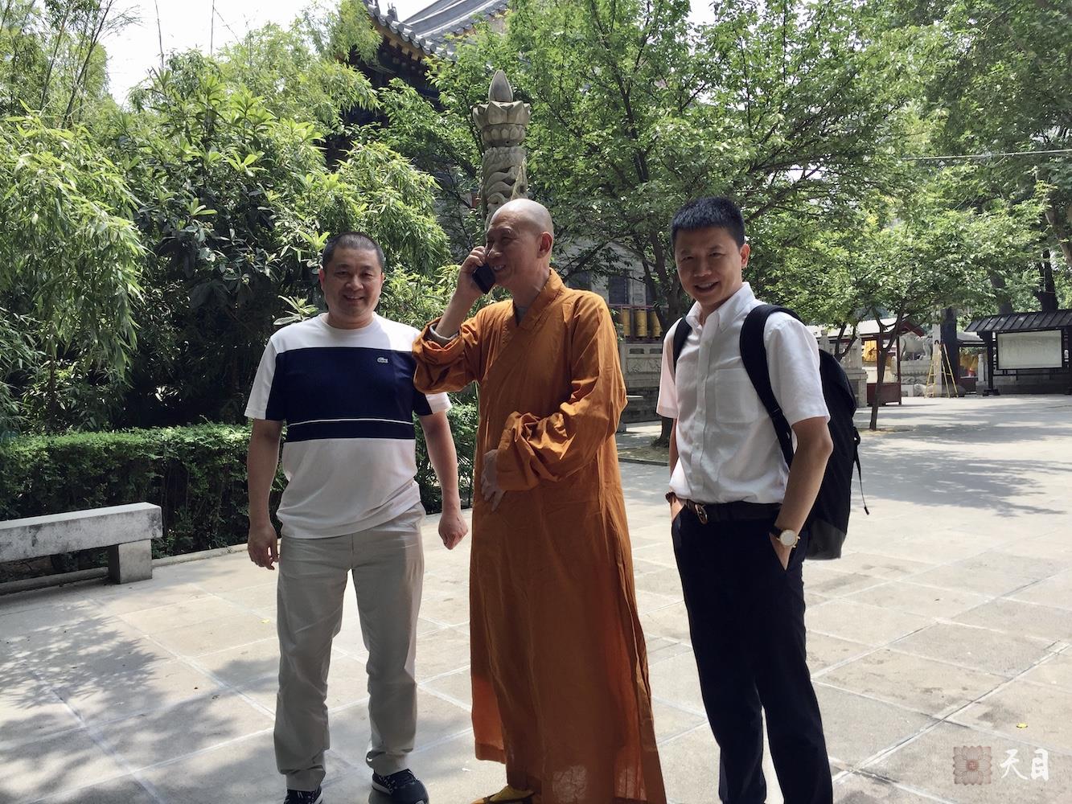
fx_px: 898
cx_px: 536
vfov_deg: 48.2
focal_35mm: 29
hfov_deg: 61.7
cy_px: 402
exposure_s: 1/618
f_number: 2.2
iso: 32
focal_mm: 4.15
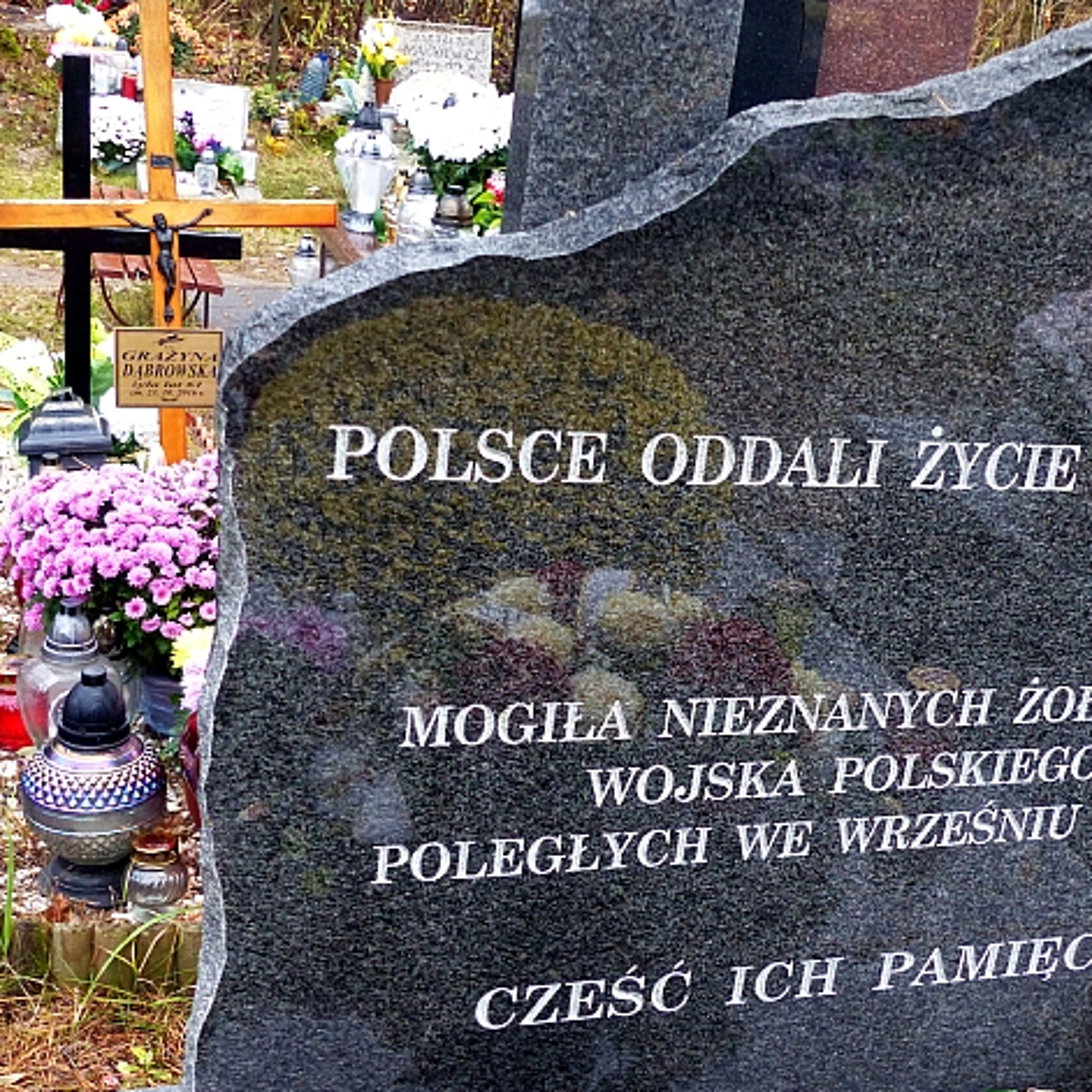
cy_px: 552
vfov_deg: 35.4
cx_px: 670
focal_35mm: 48
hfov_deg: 35.2
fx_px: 1713
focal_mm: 7.1
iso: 400
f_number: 2.8
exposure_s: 1/60
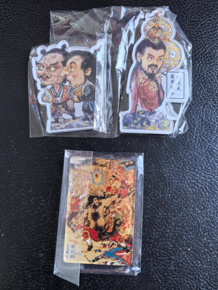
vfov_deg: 65.3
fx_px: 227
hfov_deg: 51.4
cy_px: 145
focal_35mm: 27
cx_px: 109
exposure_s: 1/50
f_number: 2
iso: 160
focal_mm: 6.35
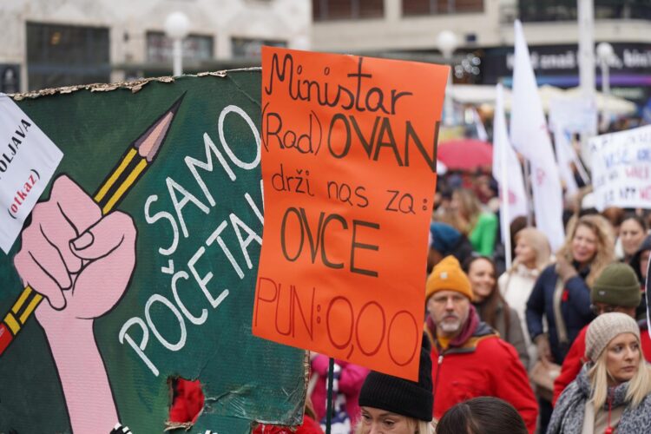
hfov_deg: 28.8
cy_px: 217
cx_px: 326
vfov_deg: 19.5
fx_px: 1266
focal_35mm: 70
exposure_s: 1/500
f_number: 2.8
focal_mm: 70
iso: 500
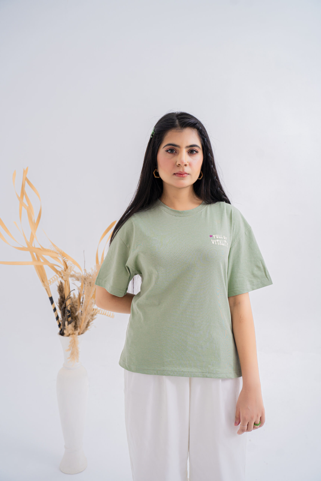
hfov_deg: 40.0
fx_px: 441
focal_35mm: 33
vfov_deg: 57.2
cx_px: 160
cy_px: 240
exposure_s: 1/125
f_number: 4.5
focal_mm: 33
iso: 200
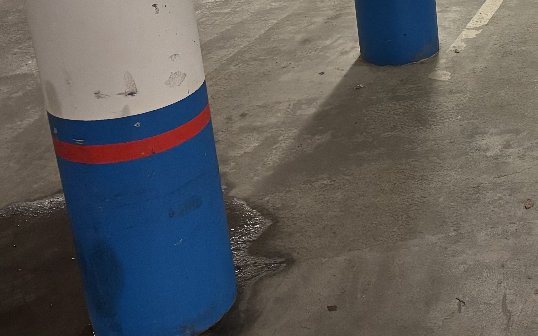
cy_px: -32
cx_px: 590
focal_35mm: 62
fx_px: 909
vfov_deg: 20.0
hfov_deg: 29.7
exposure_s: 1/50
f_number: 1.78
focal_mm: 6.76
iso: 640
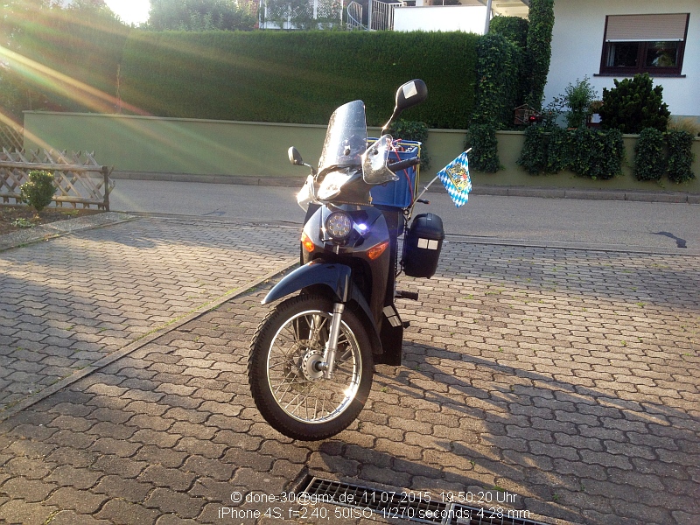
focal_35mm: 35
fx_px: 708
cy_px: 262
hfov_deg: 52.6
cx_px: 350
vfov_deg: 40.7
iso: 50
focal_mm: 4.28
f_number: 2.4
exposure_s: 1/270
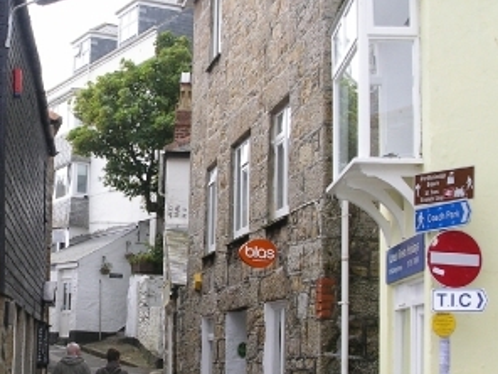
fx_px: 1108
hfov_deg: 24.7
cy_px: 242
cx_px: 57
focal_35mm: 77
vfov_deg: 19.1
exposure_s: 1/350
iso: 100
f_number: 5.6
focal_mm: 7.8
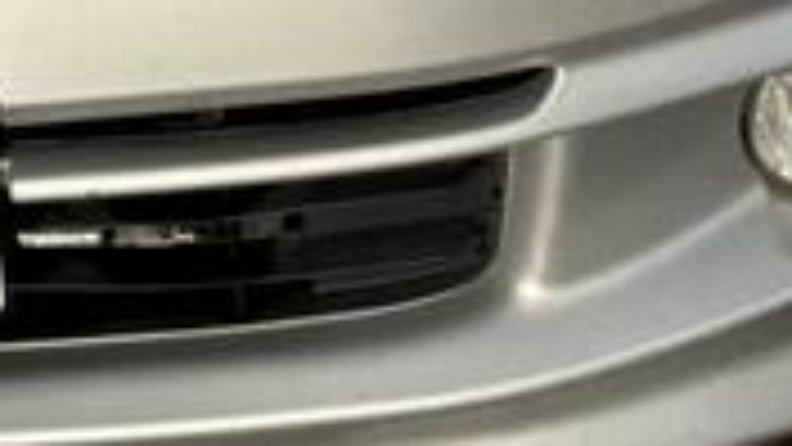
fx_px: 3024
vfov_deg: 7.6
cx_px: 194
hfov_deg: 14.9
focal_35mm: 144
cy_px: -761
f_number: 1.6
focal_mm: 5.96
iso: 50
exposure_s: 1/2451
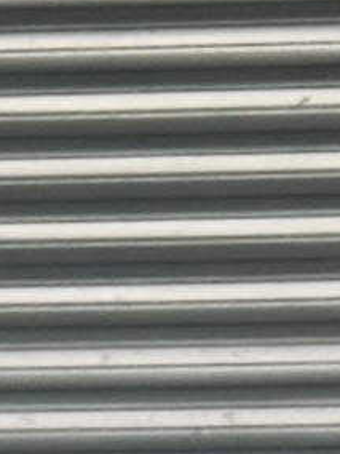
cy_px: 1423
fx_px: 2383
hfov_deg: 7.5
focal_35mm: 182
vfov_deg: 8.7
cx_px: 853
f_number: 1.78
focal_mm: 6.86
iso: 80
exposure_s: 1/319
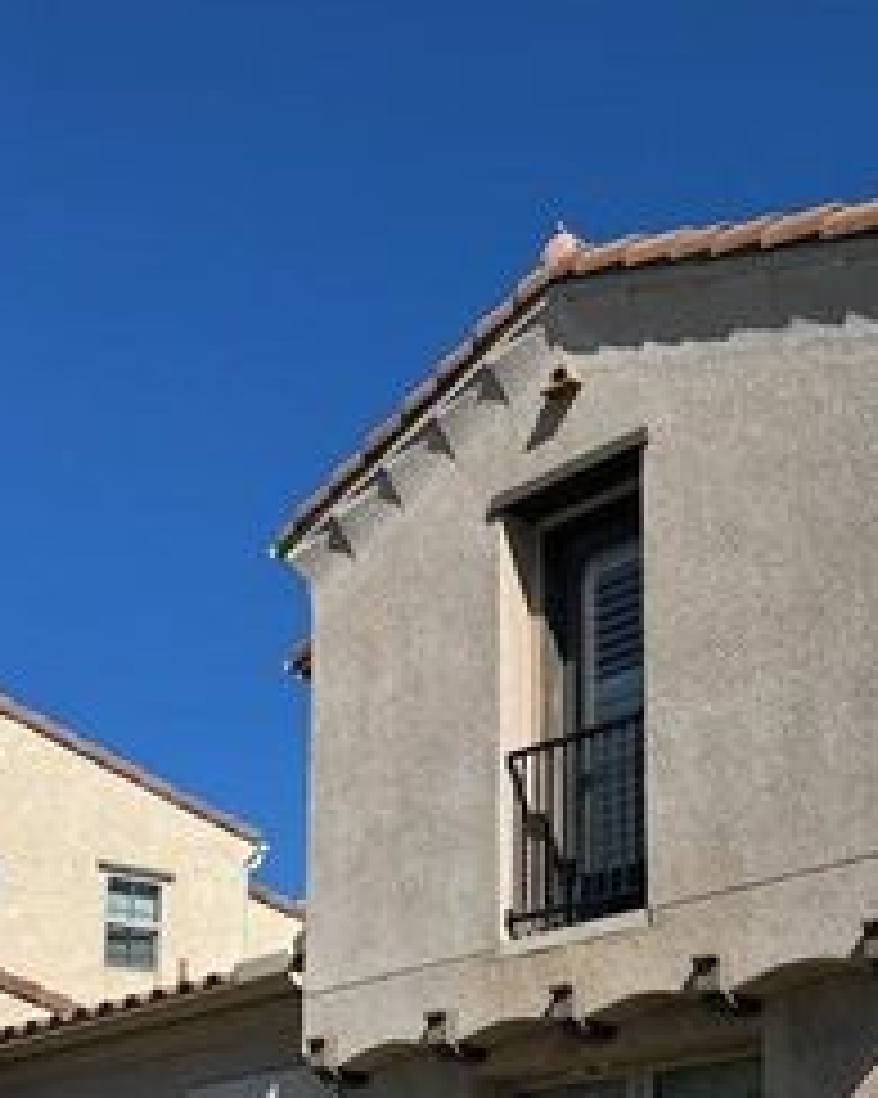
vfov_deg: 28.7
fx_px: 2080
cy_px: 943
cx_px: 720
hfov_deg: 23.4
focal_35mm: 64
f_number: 1.78
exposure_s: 1/7937
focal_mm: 6.76
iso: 80
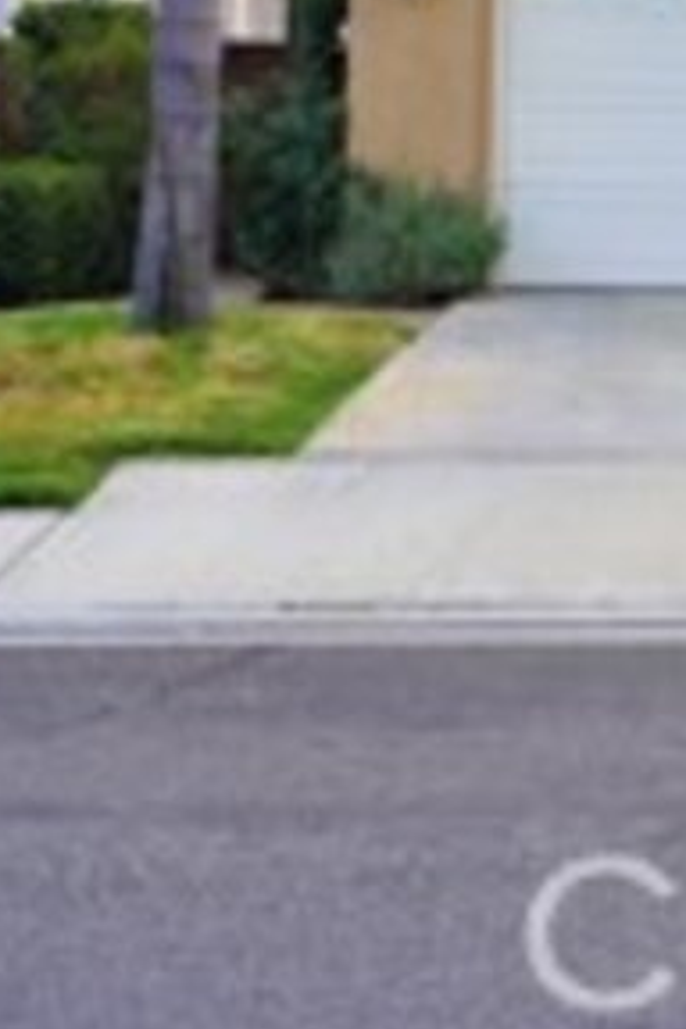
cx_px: 1052
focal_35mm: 102
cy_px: 57
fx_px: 2915
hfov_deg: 12.7
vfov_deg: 19.6
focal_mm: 35
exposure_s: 1/100
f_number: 7.1
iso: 100
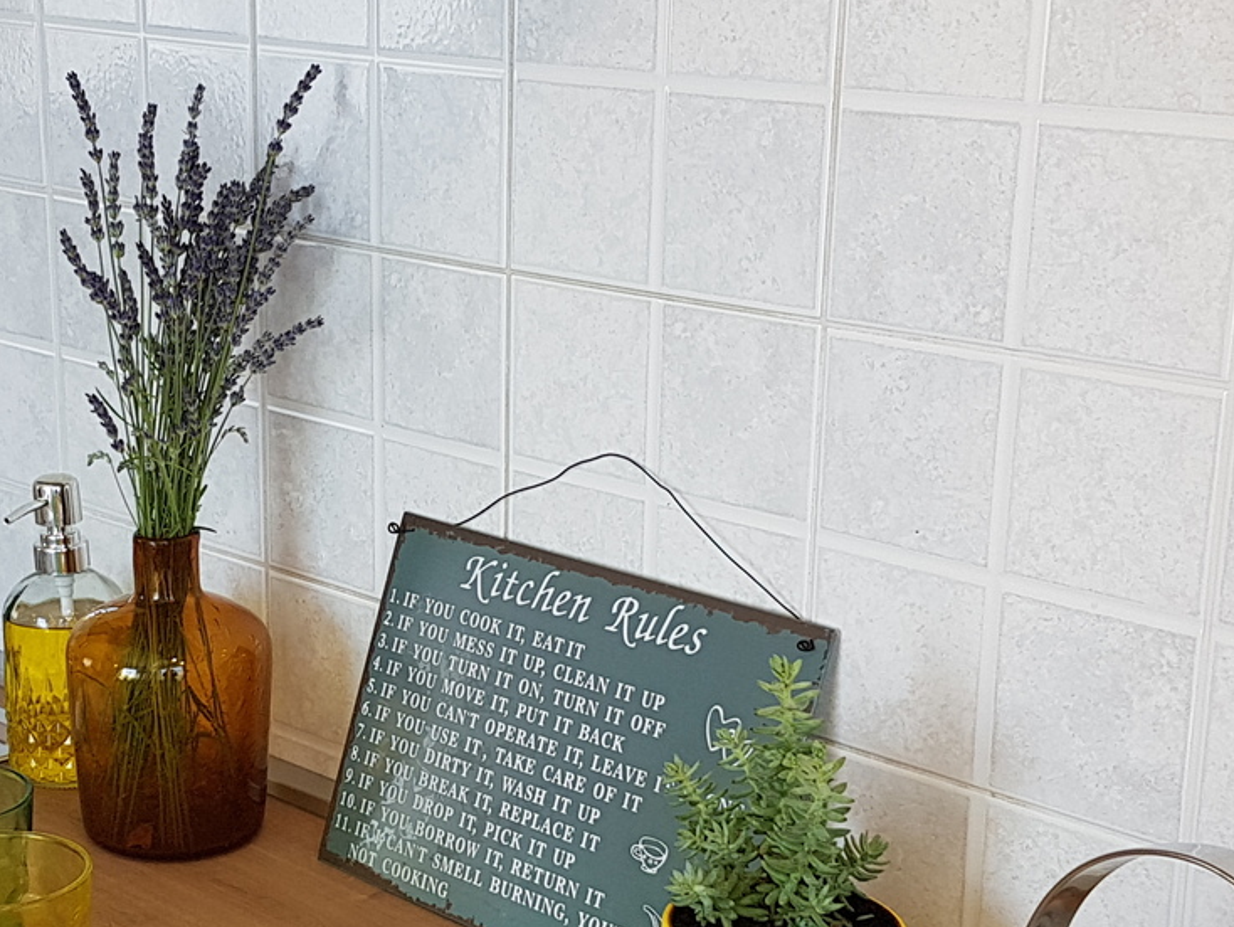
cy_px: 557
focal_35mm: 68
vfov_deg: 21.6
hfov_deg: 28.4
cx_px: 442
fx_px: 2425
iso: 40
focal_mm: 4.2
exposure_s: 1/121
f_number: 1.7
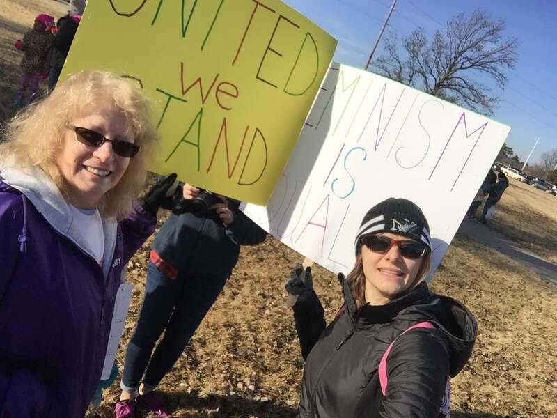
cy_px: 209
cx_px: 278
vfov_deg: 45.4
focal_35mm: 31
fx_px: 499
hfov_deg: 58.4
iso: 32
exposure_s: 1/1623
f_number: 2.2
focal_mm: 2.65
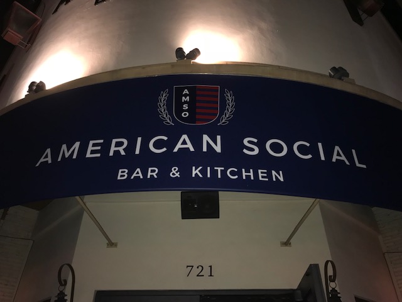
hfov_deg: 63.4
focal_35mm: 28
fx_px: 325
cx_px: 201
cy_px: 151
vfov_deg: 49.7
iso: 100
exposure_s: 1/16
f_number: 1.8
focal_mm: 3.99
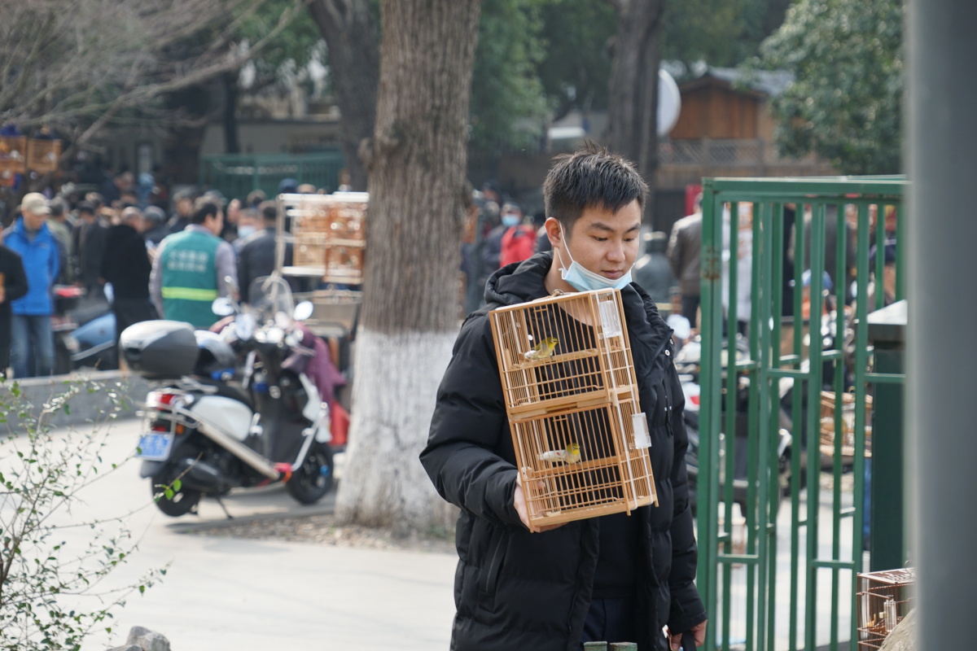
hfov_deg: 13.1
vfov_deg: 8.7
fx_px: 4260
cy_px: 326
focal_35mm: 157
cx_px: 488
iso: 200
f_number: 8
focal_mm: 157
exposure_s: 1/160
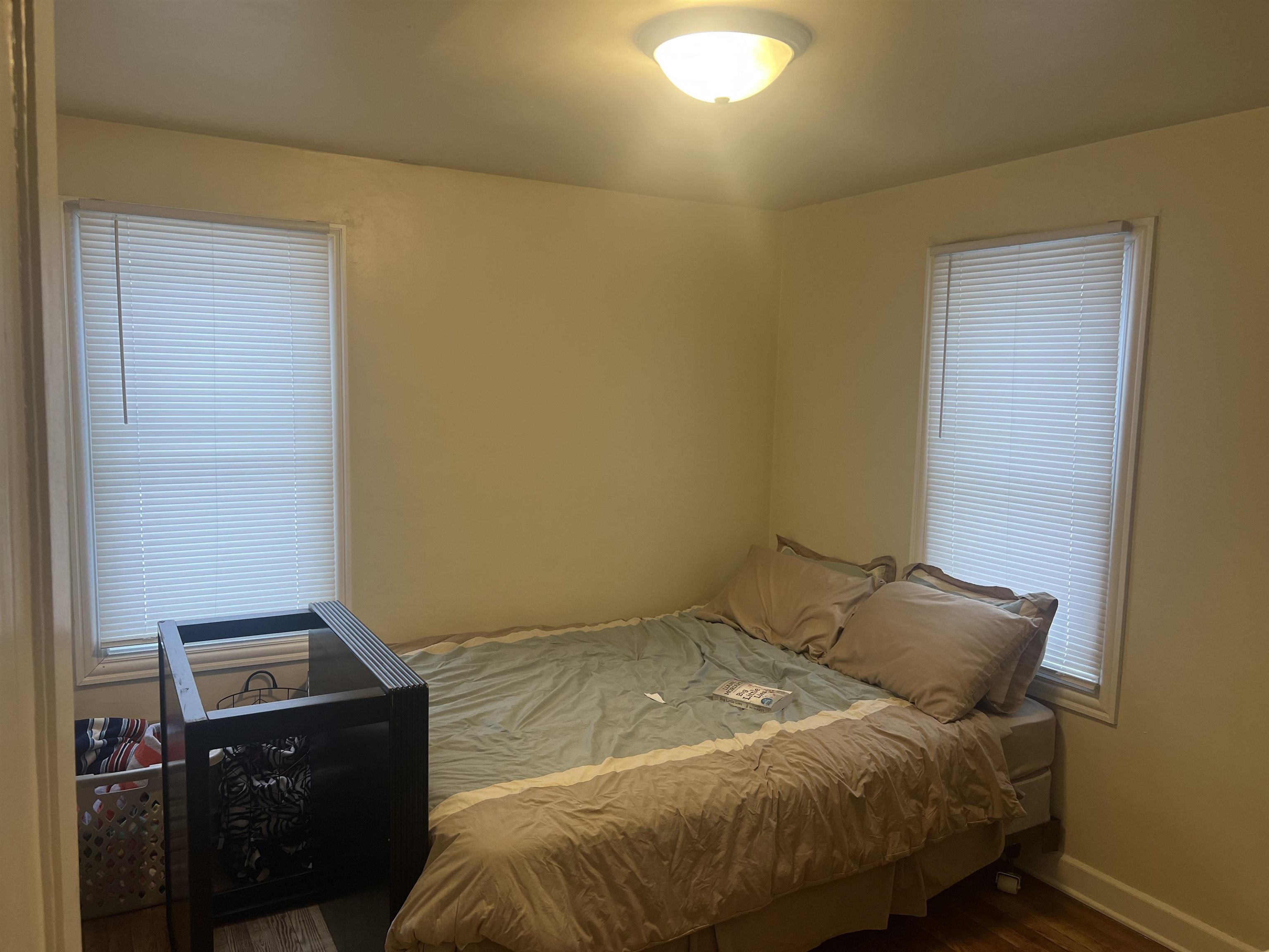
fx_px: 953
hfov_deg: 67.3
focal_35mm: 26
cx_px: 634
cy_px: 476
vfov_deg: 53.1
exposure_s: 1/60
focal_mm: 5.7
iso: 80
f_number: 1.5
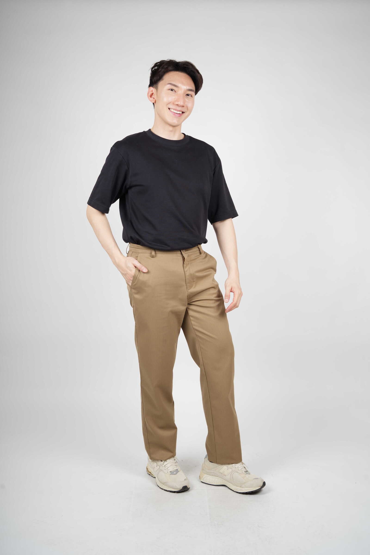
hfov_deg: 35.1
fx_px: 586
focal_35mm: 38
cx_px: 185
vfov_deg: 50.7
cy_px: 278
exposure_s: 1/160
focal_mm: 38
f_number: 9
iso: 125
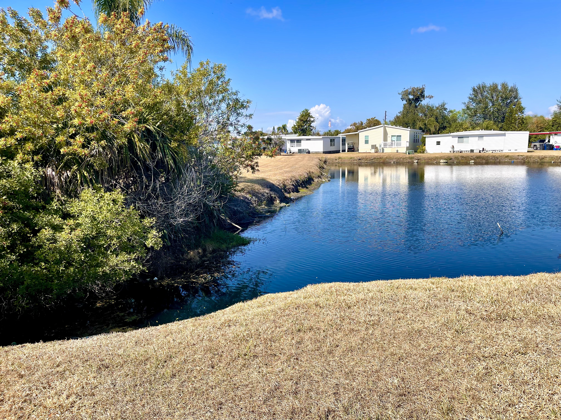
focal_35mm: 25
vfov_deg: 54.9
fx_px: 405
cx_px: 280
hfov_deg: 69.4
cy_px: 210
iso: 32
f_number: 1.6
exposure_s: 1/2433
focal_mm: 5.1
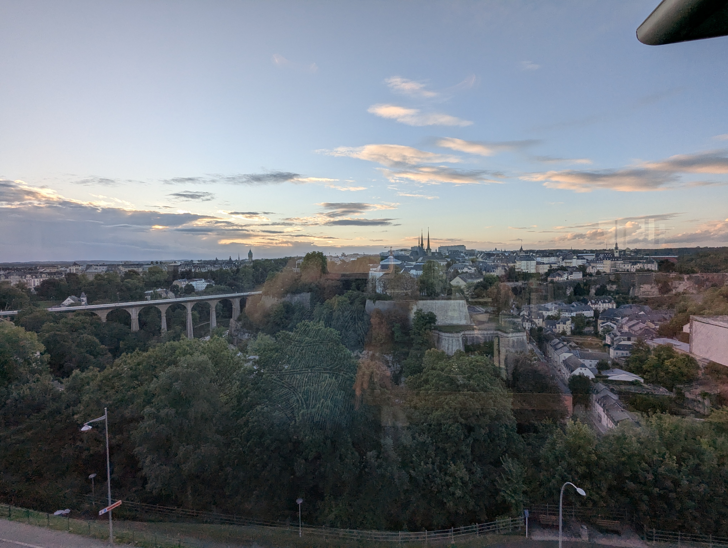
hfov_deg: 94.4
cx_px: 364
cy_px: 274
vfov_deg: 78.2
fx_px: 337
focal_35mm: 16
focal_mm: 2.35
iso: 40
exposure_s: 1/285
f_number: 2.2
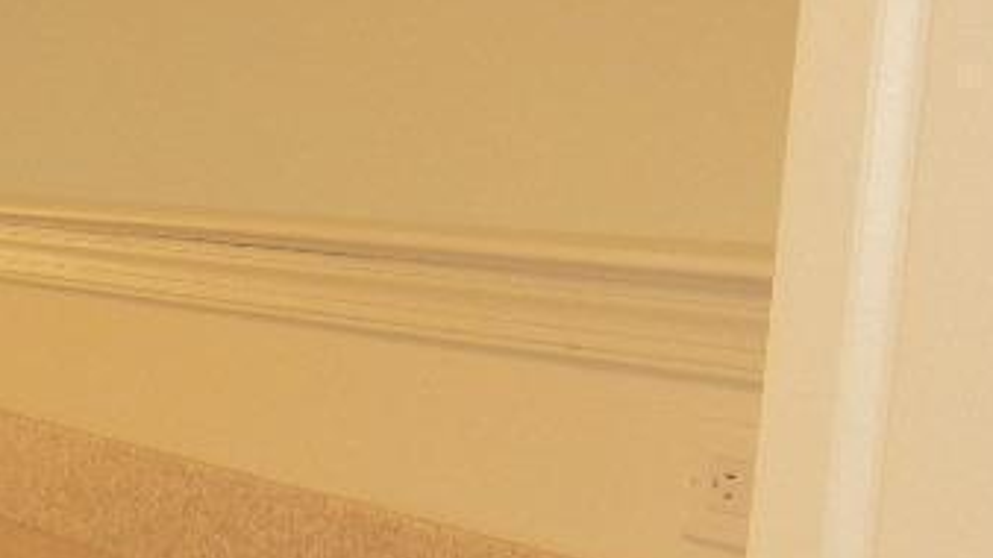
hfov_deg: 20.4
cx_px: -147
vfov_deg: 11.9
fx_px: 2606
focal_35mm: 99
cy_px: 722
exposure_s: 1/41
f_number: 3.5
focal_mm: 5.4
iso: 160
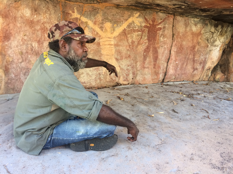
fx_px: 195
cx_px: 116
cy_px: 87
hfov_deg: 61.7
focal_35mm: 29
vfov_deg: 48.2
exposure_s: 1/33
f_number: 2.2
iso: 40
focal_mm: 4.15
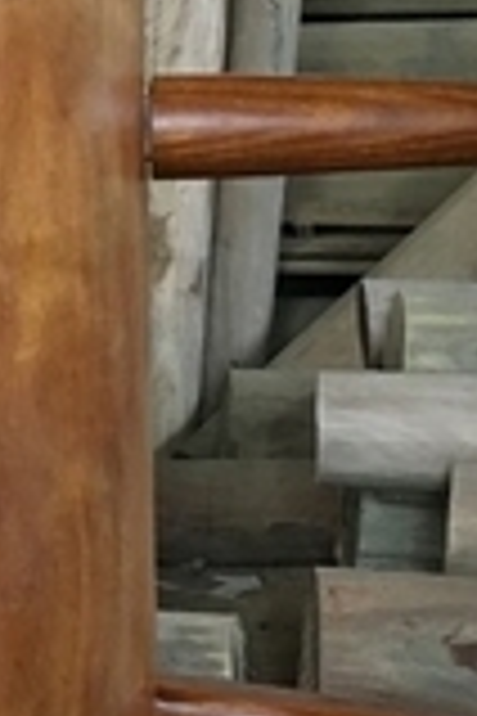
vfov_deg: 17.9
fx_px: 2266
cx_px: -22
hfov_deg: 11.9
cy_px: 189
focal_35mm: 114
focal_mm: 4.15
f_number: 2.2
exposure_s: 1/25
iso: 200
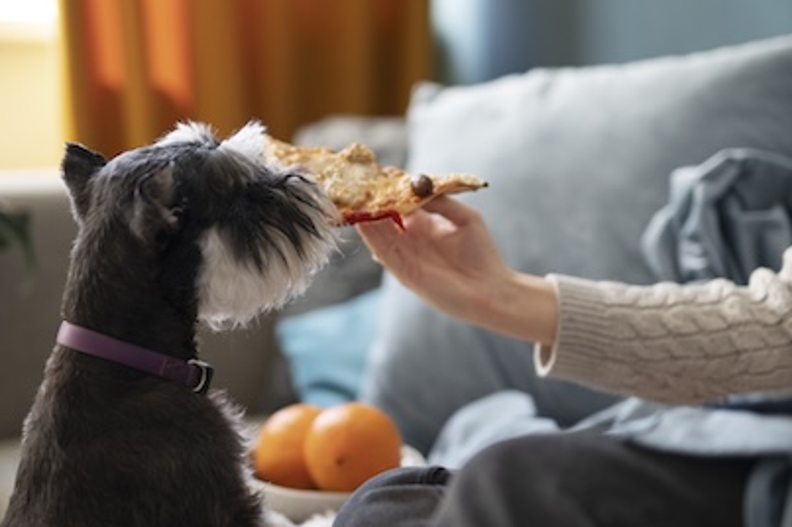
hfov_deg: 26.3
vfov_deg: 17.6
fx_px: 1693
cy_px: 359
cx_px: 399
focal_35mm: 77
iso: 200
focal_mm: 50
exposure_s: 1/320
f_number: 1.4
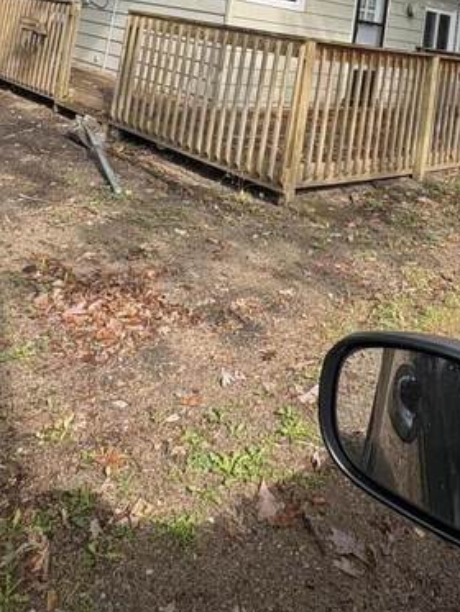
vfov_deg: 42.3
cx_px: 299
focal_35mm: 36
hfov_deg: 39.3
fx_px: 637
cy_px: -36
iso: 50
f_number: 2.2
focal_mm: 2.22
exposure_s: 1/488
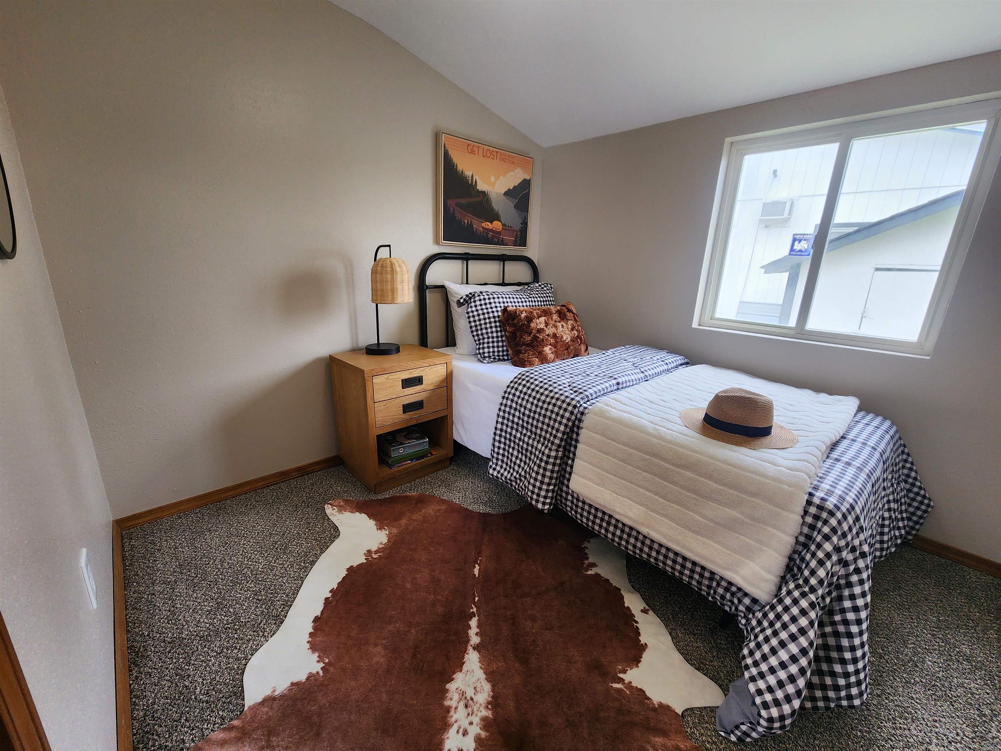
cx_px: 500
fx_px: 376
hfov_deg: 106.2
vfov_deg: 89.9
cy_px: 376
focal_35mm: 13
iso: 160
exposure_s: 1/60
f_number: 2.2
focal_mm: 2.2
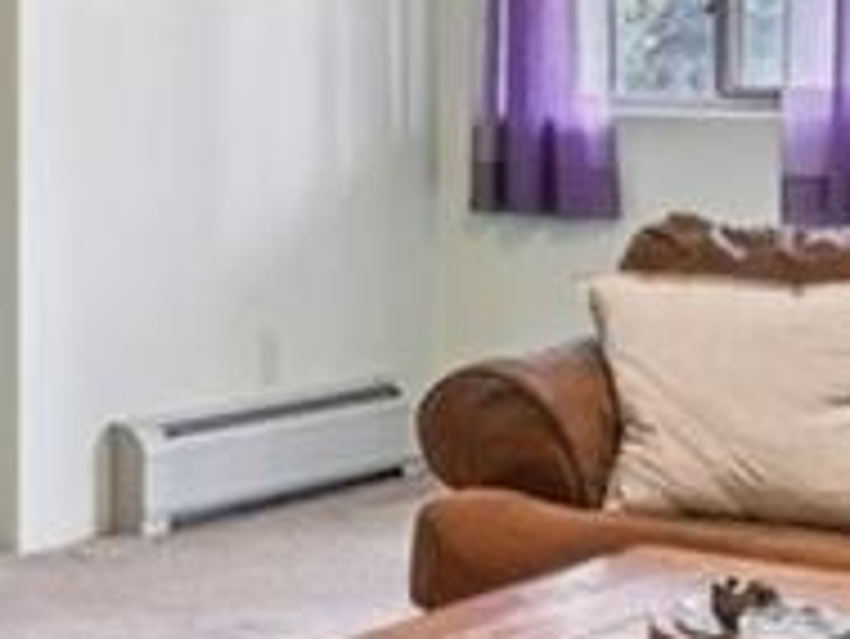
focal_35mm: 114
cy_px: -32
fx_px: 2801
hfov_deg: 15.0
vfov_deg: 12.8
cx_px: -670
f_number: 8
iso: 400
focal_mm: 14
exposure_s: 1/13
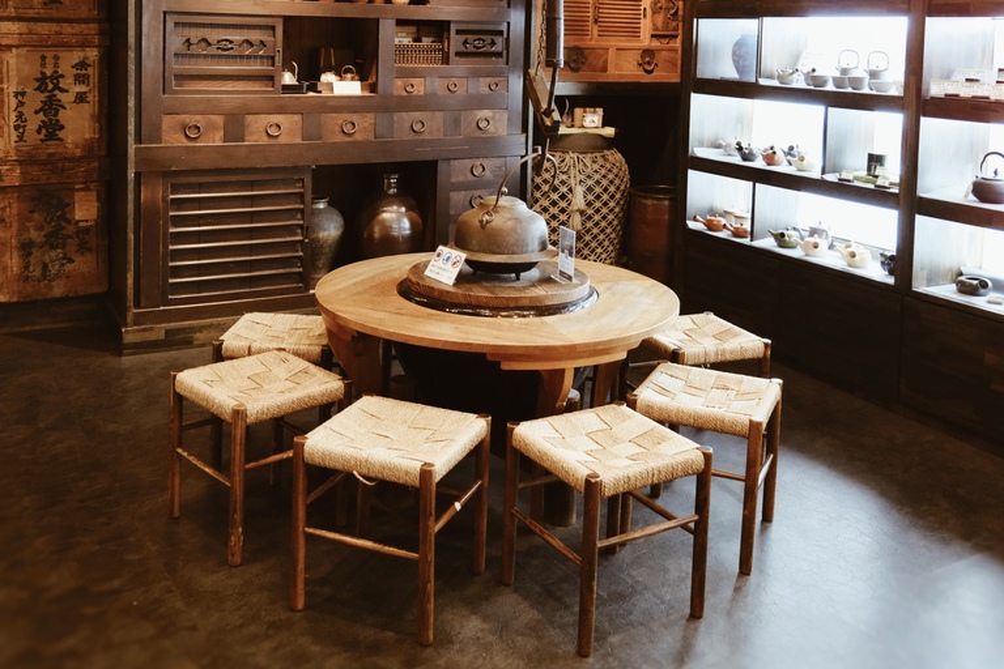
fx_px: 697
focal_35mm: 25
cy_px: 334
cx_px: 502
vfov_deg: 51.3
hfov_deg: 71.5
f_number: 2.8
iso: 4000
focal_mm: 16.5
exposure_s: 1/100
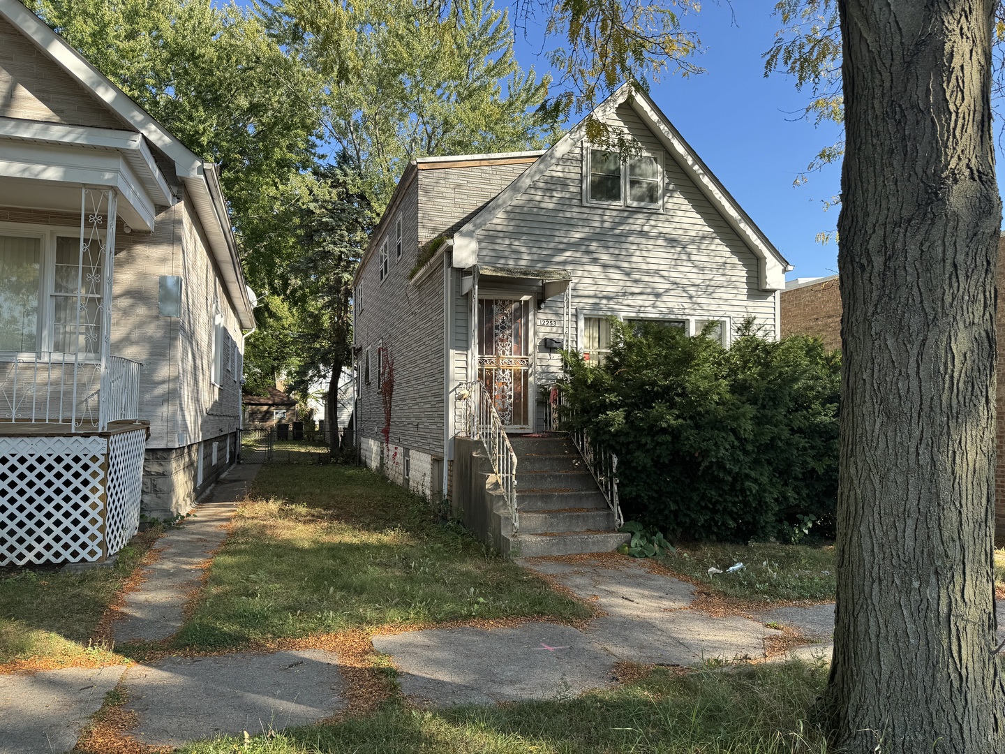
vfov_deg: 56.8
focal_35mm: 24
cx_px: 502
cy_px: 377
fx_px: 697
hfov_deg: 71.6
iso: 80
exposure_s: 1/1238
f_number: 1.78
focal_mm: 6.76
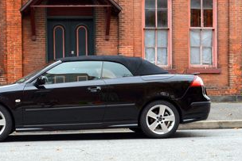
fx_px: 424
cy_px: 92
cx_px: 85
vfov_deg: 21.6
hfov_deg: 31.7
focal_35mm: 63
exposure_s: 1/200
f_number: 7.1
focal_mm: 32
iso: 200
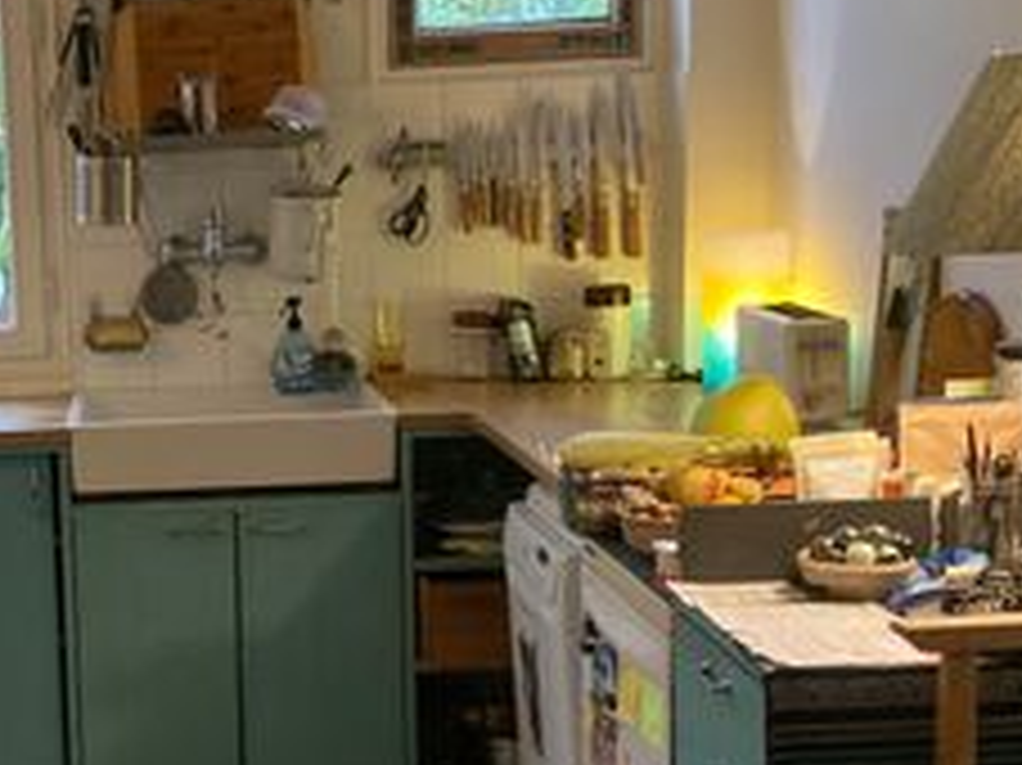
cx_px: 36
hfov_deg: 25.2
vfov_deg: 19.8
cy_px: 508
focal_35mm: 74
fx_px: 2184
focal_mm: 3.99
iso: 160
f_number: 1.8
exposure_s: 1/50
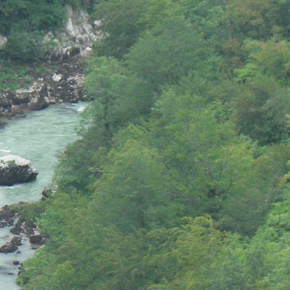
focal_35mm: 413
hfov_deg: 4.2
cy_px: 236
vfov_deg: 4.2
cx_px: 1
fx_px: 3914
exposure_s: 1/80
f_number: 4
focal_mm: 25.4
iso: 50
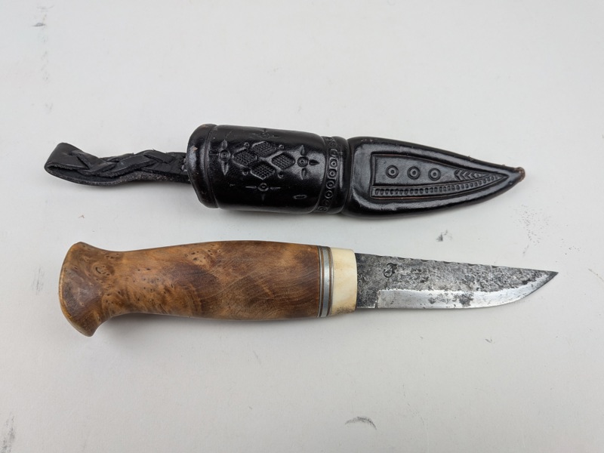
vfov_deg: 56.8
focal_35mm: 24
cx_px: 302
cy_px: 226
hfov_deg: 71.6
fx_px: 419
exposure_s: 1/168
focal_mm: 4.53
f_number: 1.7
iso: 42
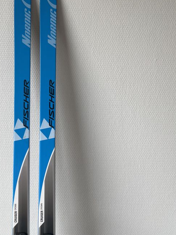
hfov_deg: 35.5
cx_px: 55
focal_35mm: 40
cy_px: 102
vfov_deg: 46.7
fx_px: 271
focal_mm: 4.2
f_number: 1.6
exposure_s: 1/128
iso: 32
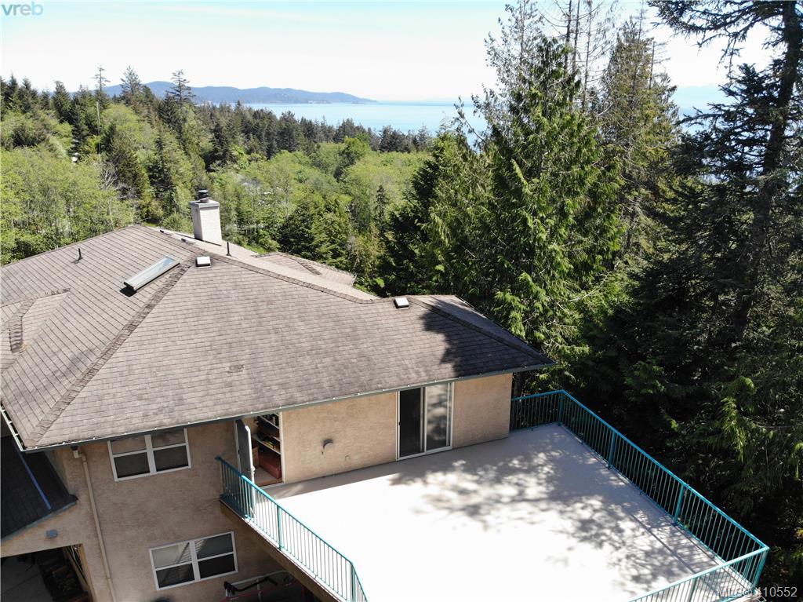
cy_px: 301
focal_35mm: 24
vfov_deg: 56.8
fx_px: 556
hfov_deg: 71.6
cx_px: 402
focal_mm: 4.5
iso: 100
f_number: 2.8
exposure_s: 1/435
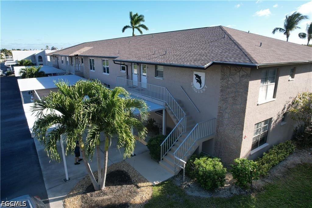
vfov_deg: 57.2
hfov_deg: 78.6
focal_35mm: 22
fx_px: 191
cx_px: 156
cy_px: 104
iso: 100
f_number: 2.8
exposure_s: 1/1000
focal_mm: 8.38
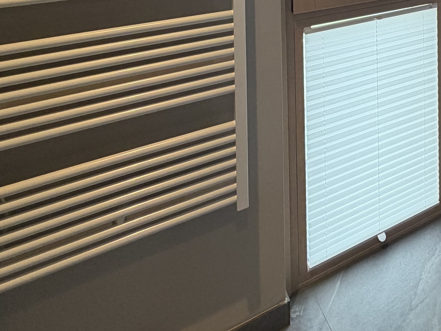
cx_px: 482
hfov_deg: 40.7
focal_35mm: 37
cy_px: -101
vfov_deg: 30.4
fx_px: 471
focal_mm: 2.22
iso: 200
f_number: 2.2
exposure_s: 1/100
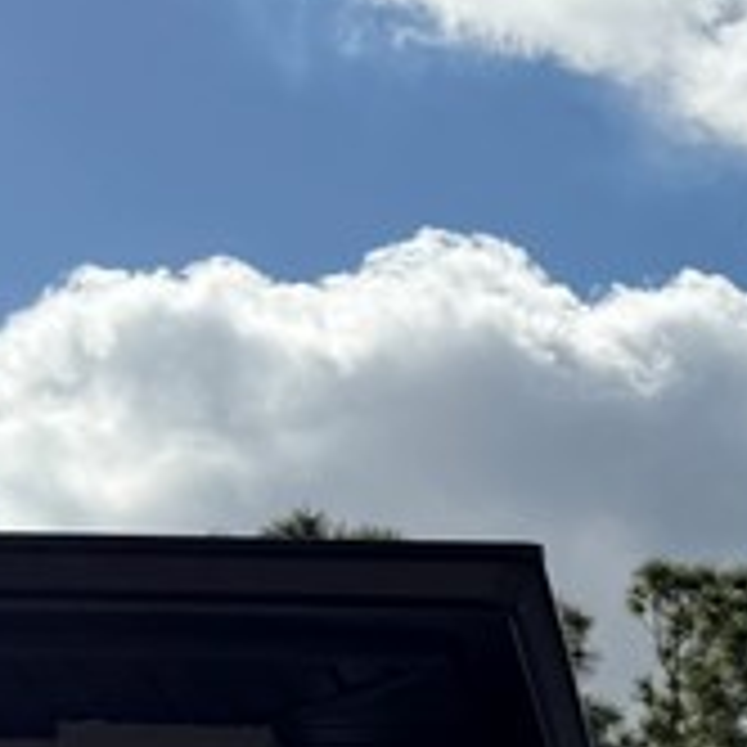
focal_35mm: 131
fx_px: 3198
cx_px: 1598
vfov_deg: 13.1
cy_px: 760
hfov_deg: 11.6
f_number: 1.78
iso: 100
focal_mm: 6.76
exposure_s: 1/14286
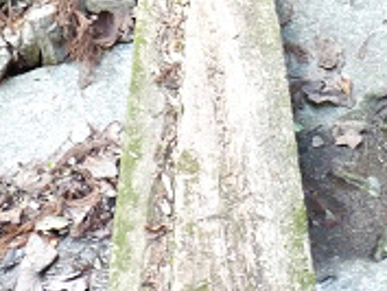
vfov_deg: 17.2
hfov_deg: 24.0
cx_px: 249
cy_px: -81
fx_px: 906
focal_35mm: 81
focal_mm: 4.8
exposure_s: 1/20
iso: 400
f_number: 2.8
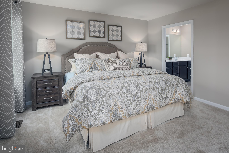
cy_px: 76
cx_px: 114
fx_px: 121
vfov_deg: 64.6
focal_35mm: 19
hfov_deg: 86.9
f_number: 9
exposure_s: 1/250
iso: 320
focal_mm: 19
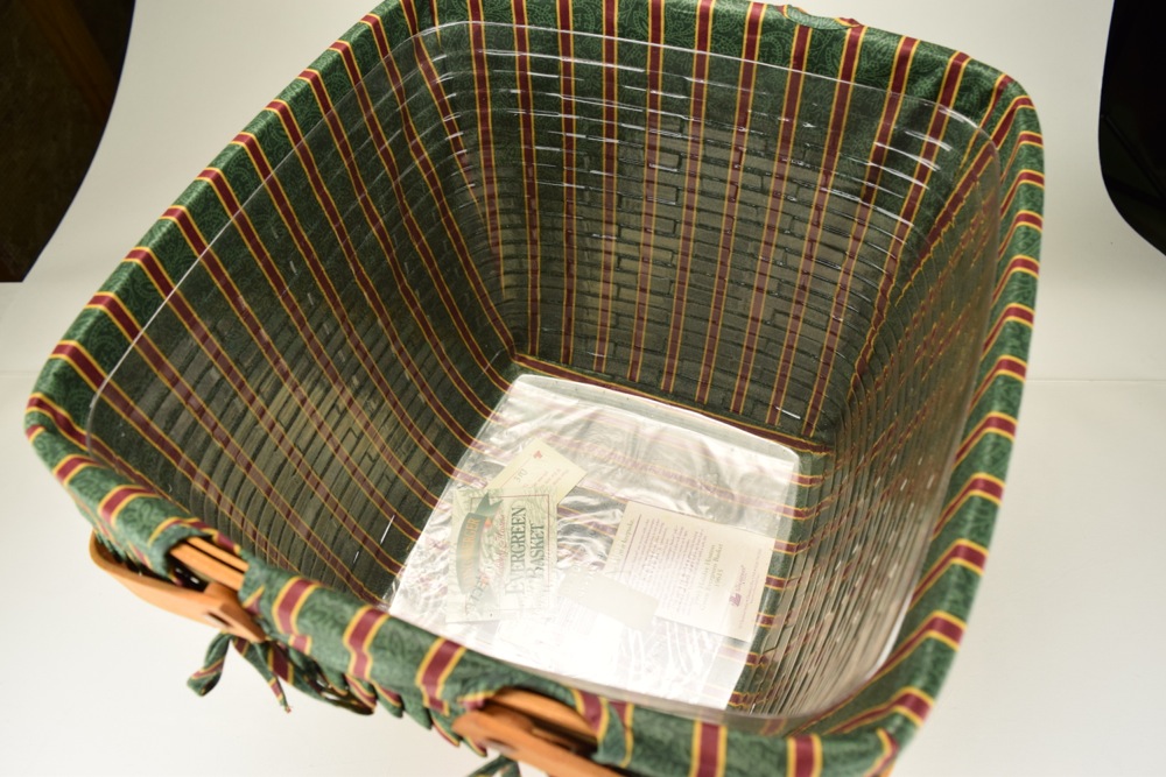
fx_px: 875
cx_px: 583
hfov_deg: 67.4
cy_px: 388
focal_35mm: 27
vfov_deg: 47.9
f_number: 5
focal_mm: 18
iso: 800
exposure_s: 1/125
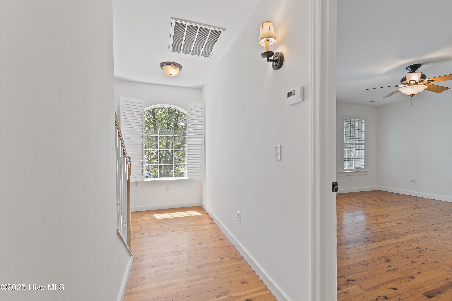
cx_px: 226
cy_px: 150
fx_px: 188
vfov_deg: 77.3
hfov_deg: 100.4
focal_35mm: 15
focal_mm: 10
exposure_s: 1/8
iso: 100
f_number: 4.5
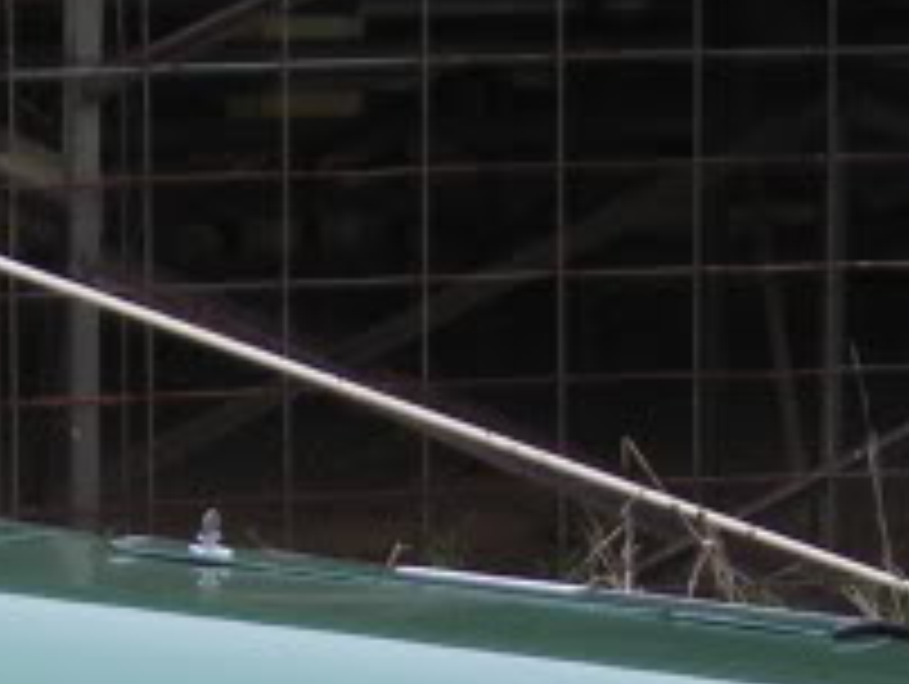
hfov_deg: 8.2
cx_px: -99
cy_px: 1269
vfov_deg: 6.1
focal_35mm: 238
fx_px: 6257
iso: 50
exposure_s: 1/172
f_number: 3.4
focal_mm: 7.8
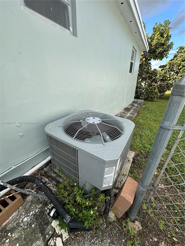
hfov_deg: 85.7
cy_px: 123
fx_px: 100
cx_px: 92
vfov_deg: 102.1
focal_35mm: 14
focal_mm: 2.22
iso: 40
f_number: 2.2
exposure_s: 1/703
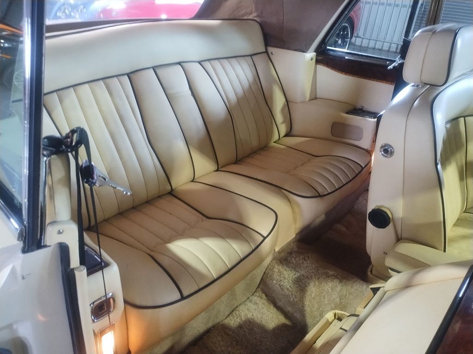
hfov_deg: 69.4
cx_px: 236
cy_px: 177
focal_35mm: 25
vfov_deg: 54.9
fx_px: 342
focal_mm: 4.71
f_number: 1.7
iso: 238
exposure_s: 1/30
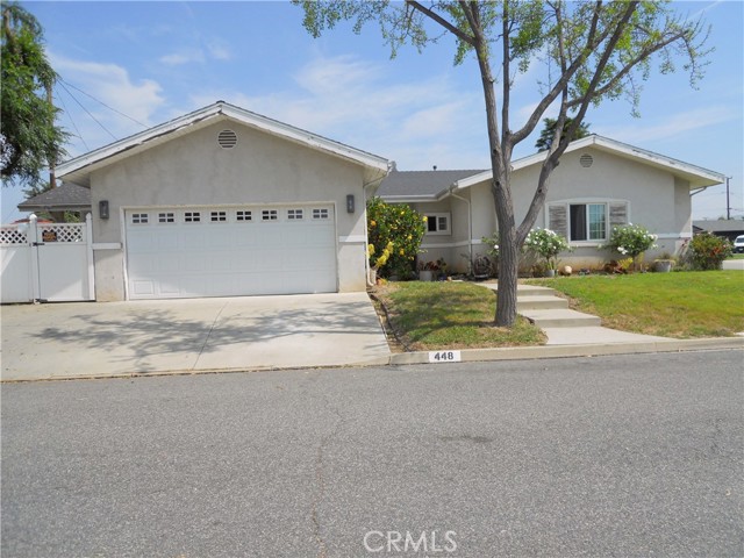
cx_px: 372
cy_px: 279
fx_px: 602
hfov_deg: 63.4
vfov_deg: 49.7
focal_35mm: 28
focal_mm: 5
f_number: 5.4
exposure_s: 1/400
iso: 80
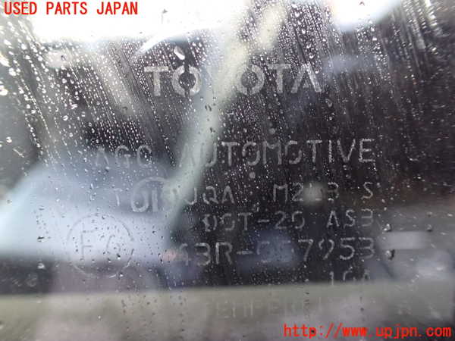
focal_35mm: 30
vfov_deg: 46.8
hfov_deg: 60.0
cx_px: 228
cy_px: 170
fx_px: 394
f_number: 2.3
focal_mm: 5.4
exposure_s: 1/30
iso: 1250
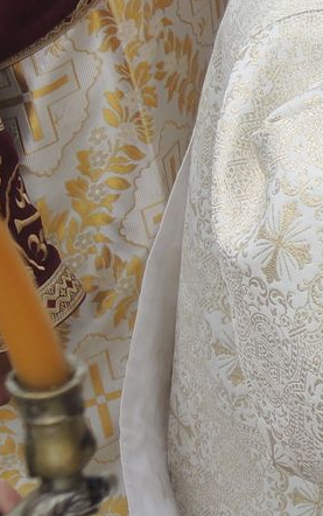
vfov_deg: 15.0
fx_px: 1940
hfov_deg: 8.7
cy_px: 109
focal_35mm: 138
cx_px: 761
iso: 100
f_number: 2.2
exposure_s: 1/1250
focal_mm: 6.5
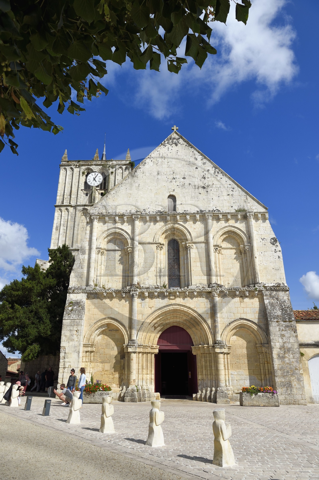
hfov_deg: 49.5
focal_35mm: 26
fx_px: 346
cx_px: 160
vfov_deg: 69.4
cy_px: 240
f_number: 11
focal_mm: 26
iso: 200
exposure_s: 1/500
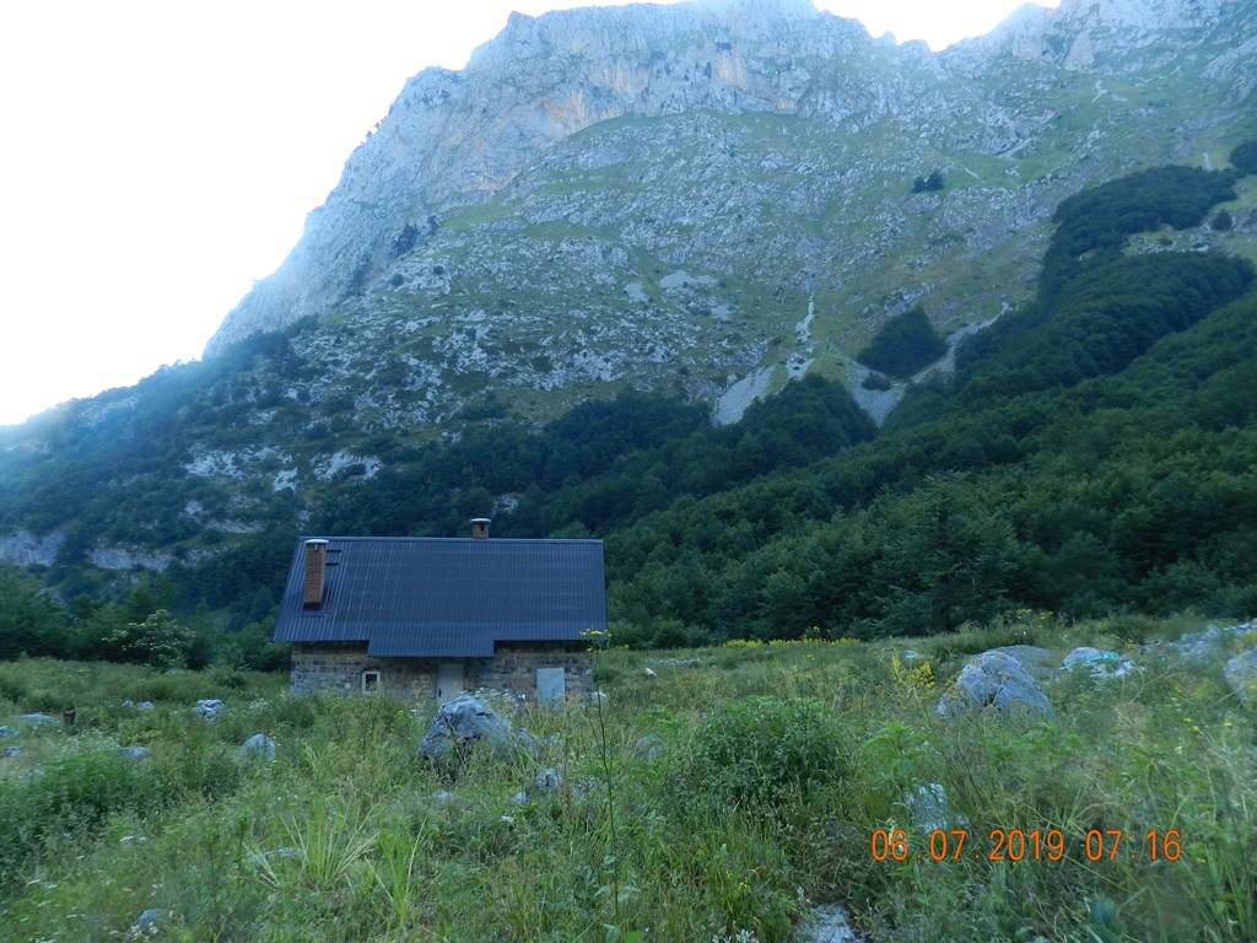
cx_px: 628
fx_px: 835
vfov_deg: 58.9
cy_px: 472
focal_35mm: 23
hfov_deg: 73.9
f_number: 3.4
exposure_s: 1/160
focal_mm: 4
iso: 160
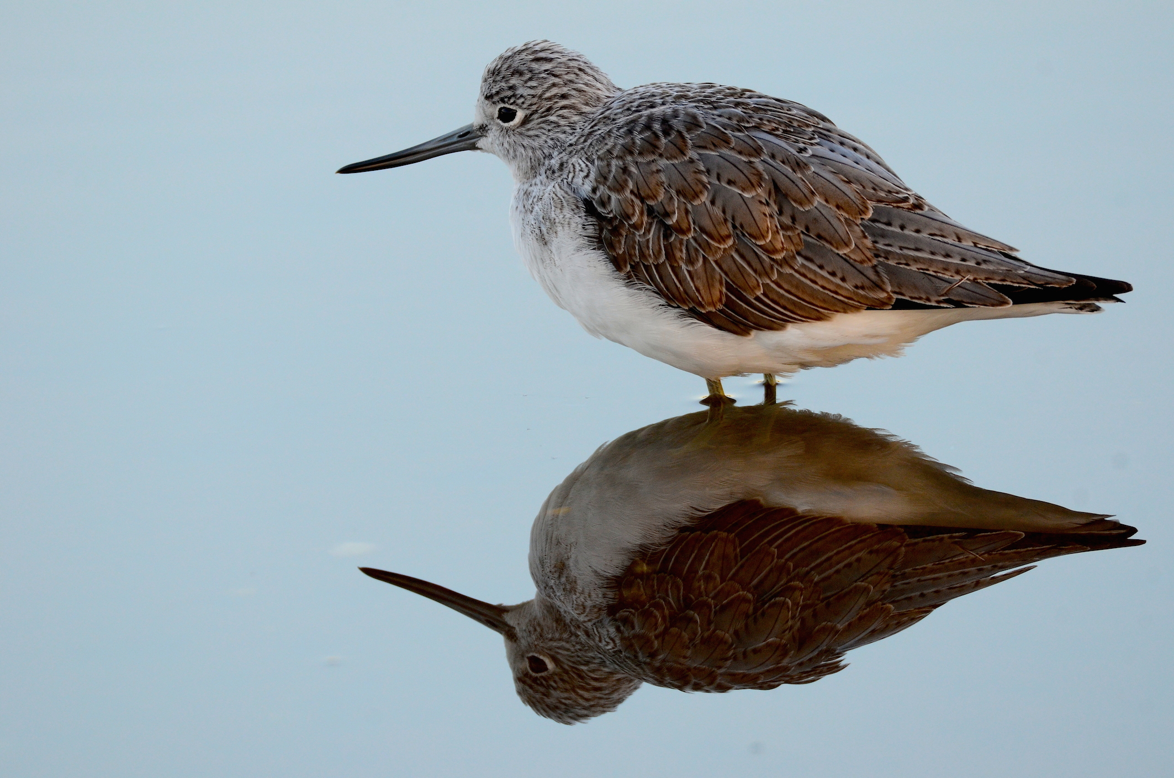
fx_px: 29288
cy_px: 389
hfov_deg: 2.3
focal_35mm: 900
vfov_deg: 1.5
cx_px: 587
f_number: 8
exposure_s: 1/250
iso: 800
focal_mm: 600
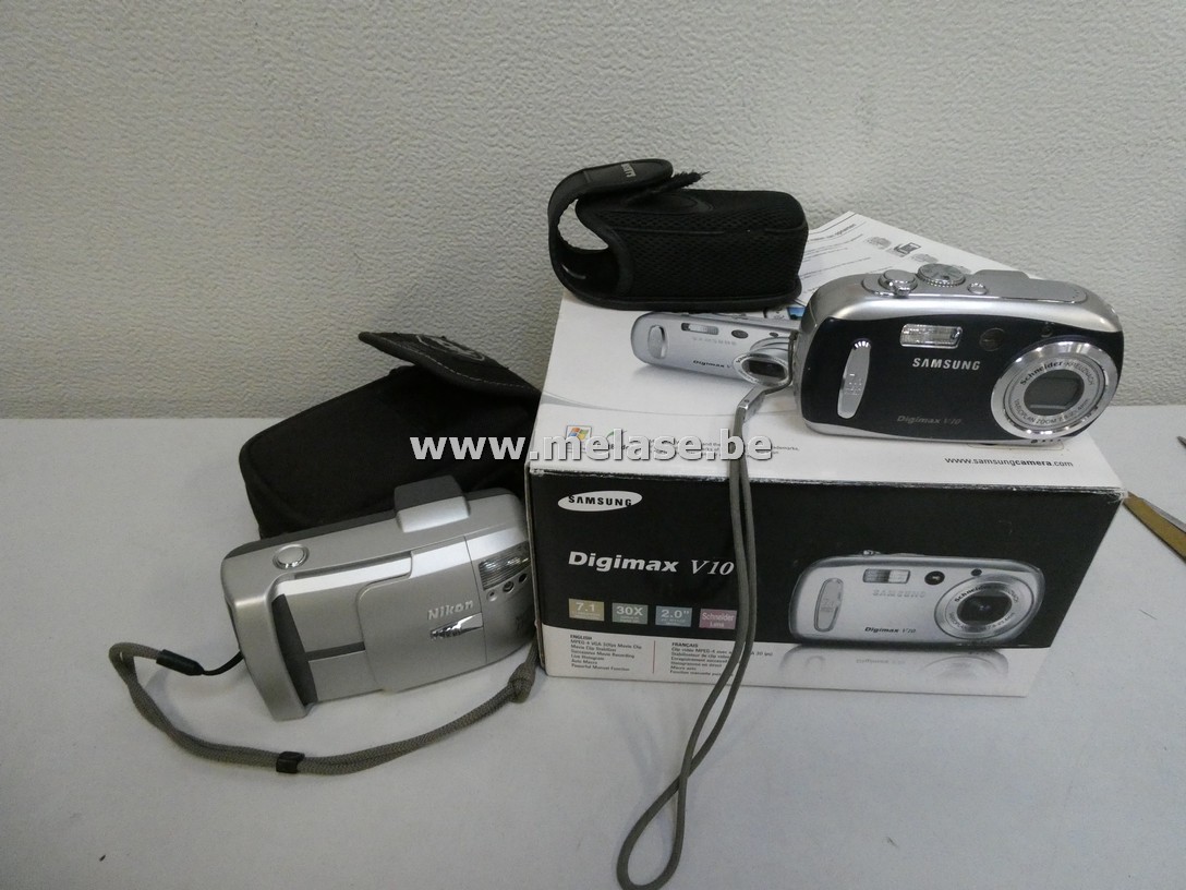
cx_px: 593
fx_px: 822
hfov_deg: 71.6
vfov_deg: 56.8
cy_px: 445
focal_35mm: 24
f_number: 3.3
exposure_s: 1/125
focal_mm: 4.3
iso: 1000
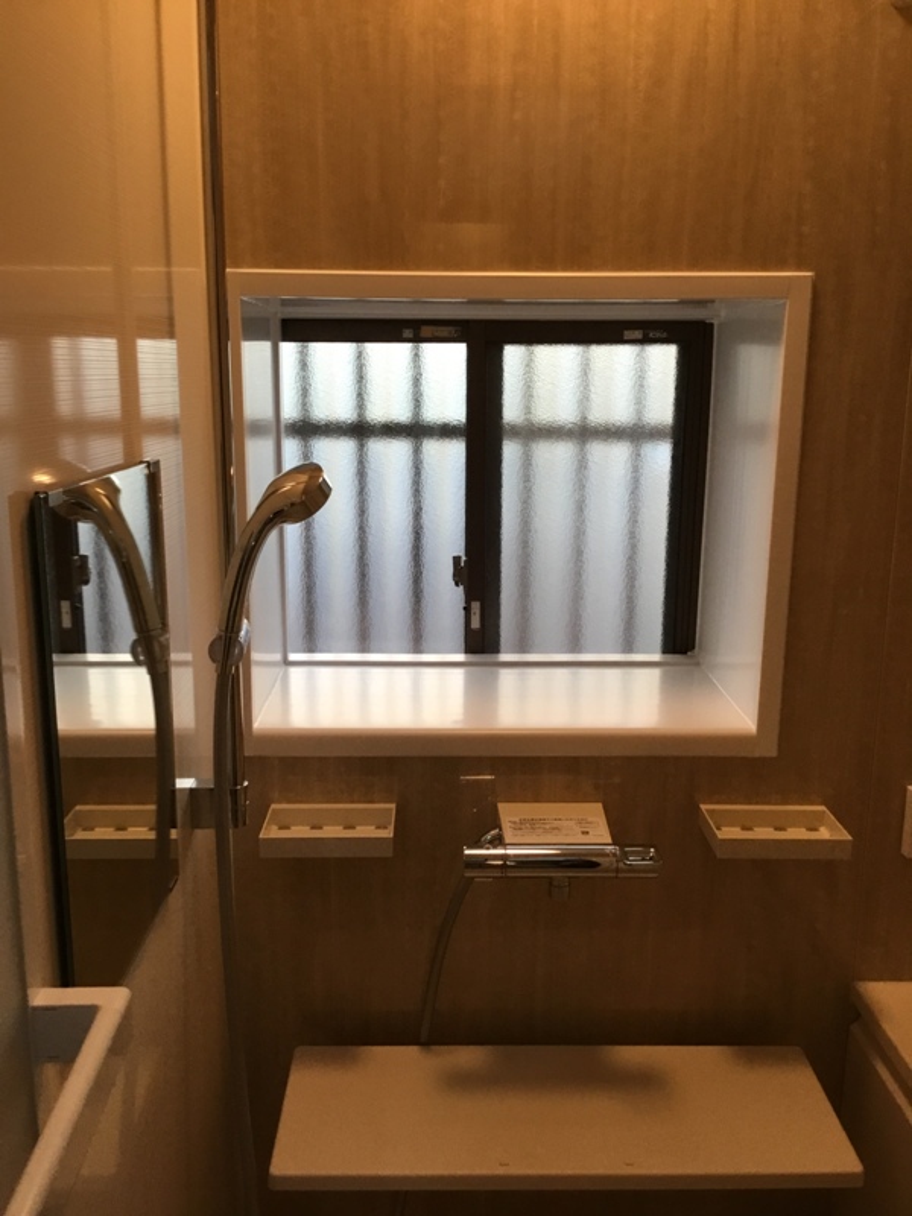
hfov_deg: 45.4
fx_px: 1089
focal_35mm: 31
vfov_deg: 58.4
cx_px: 456
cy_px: 608
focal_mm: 3.3
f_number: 2.4
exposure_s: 1/30
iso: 40
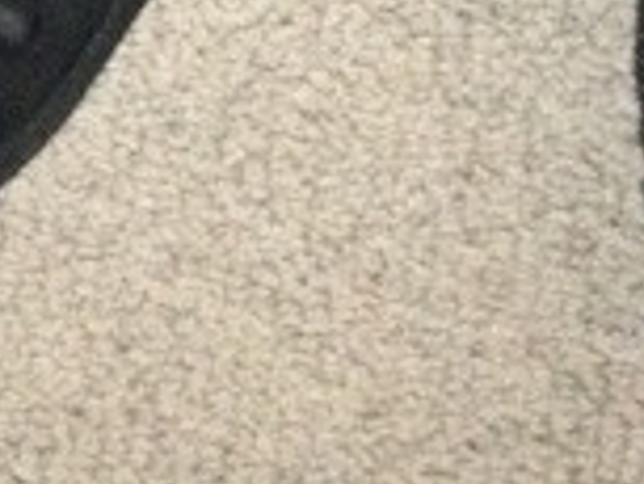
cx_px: -173
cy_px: -745
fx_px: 3202
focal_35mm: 172
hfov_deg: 11.2
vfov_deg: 7.9
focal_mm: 4.12
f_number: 2.4
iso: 320
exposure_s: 1/16
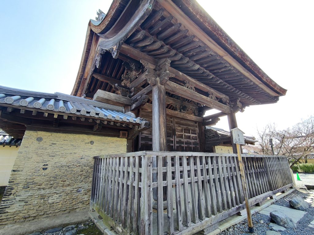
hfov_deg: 94.6
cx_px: 157
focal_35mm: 16
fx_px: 145
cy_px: 118
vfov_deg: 78.0
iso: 100
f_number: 2.2
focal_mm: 2.35
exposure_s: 1/162
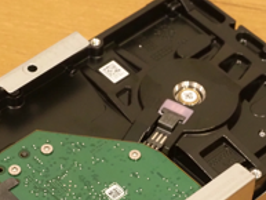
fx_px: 1069
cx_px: 113
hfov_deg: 14.2
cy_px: 197
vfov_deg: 10.6
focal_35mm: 139
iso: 6400
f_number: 5.6
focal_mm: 32
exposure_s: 1/50
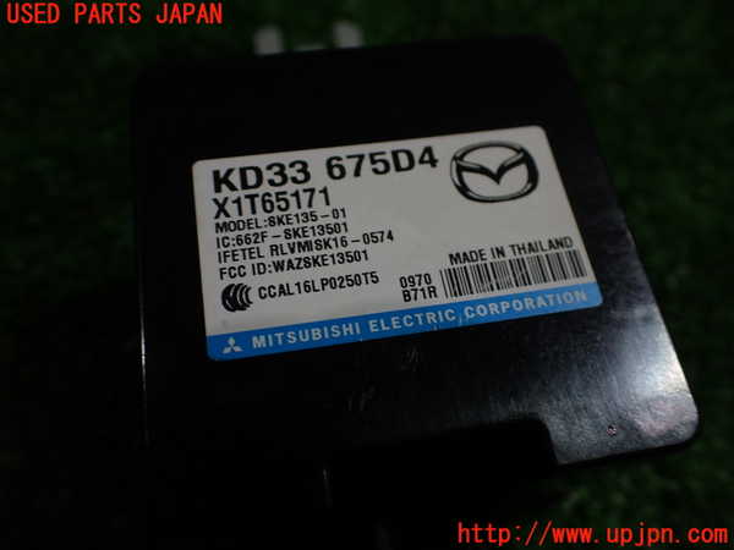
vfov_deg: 46.8
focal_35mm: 30
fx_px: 636
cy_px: 275
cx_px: 367
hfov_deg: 60.0
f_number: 2.3
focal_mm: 5.4
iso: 160
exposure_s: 1/125
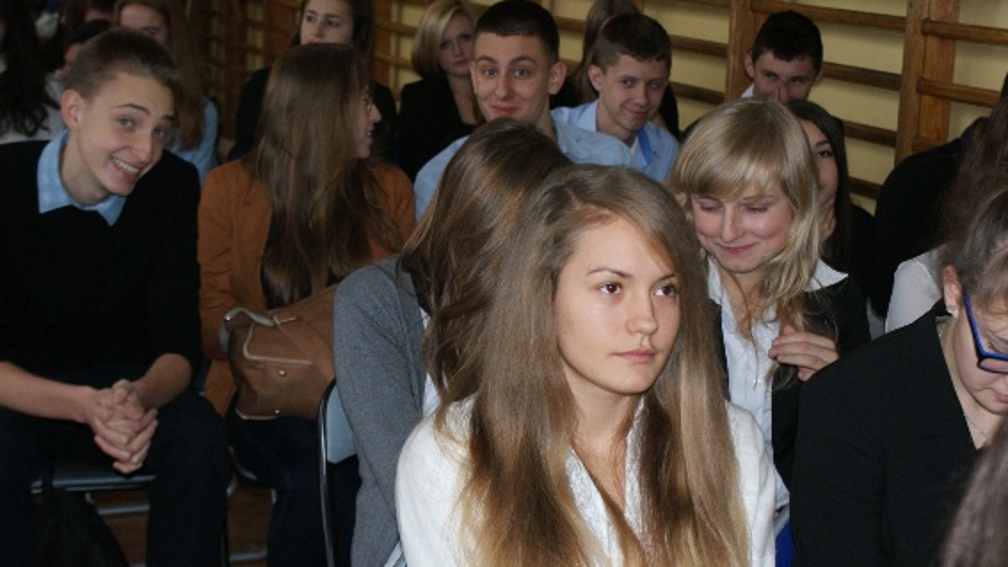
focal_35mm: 71
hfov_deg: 29.7
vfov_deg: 17.0
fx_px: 1898
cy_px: 326
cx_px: 548
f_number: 5.6
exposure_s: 1/60
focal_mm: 40
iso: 400
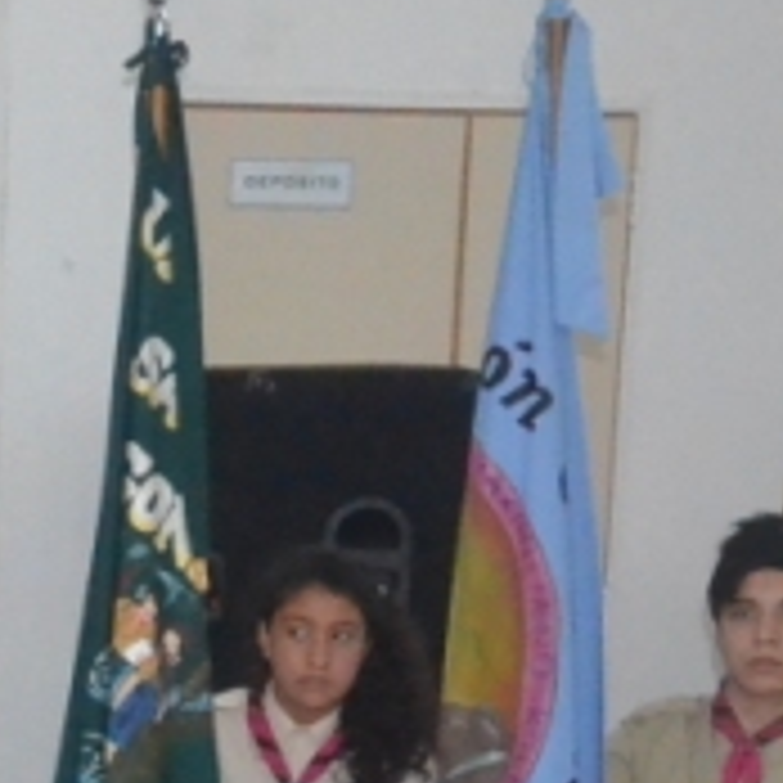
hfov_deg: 9.4
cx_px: -1148
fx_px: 4223
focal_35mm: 165
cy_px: 1192
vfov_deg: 10.2
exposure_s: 1/60
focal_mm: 22
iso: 6400
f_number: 8
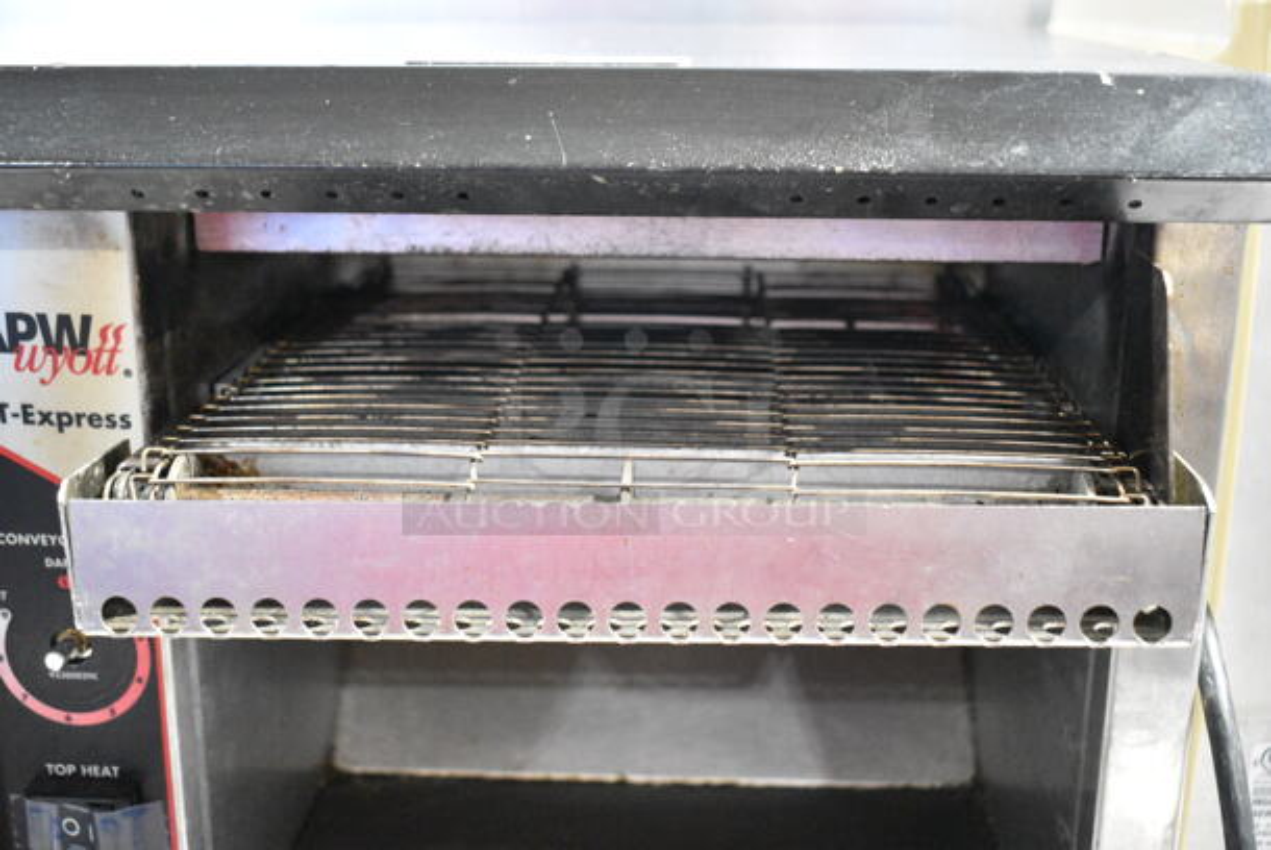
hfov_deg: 43.6
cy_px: 425
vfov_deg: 29.9
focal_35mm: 45
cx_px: 636
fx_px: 1590
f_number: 4.2
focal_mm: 30
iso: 6400
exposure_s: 1/80
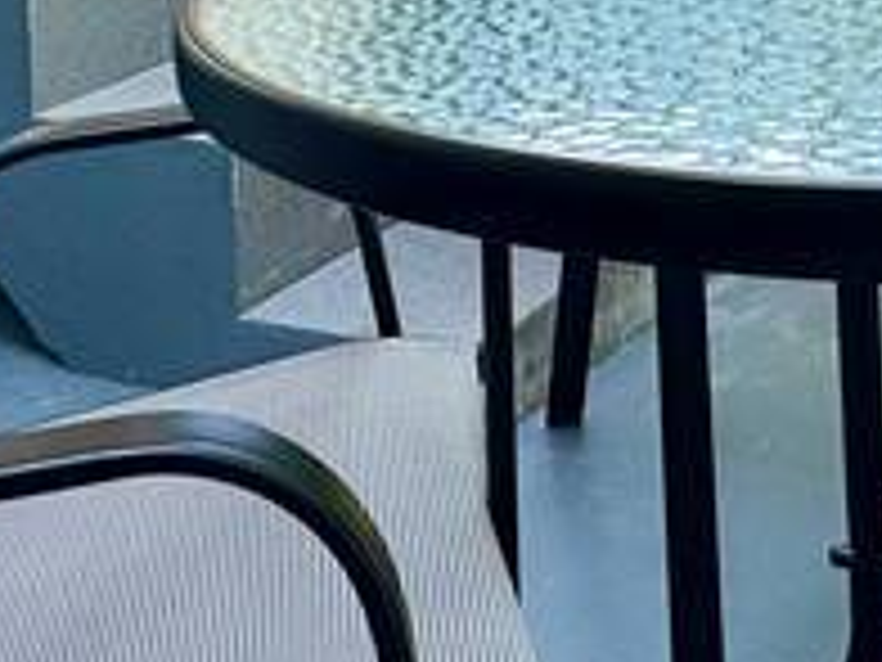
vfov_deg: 16.6
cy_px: -545
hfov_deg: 26.1
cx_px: 734
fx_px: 1860
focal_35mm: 73
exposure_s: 1/193
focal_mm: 2.22
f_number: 2.2
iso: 40
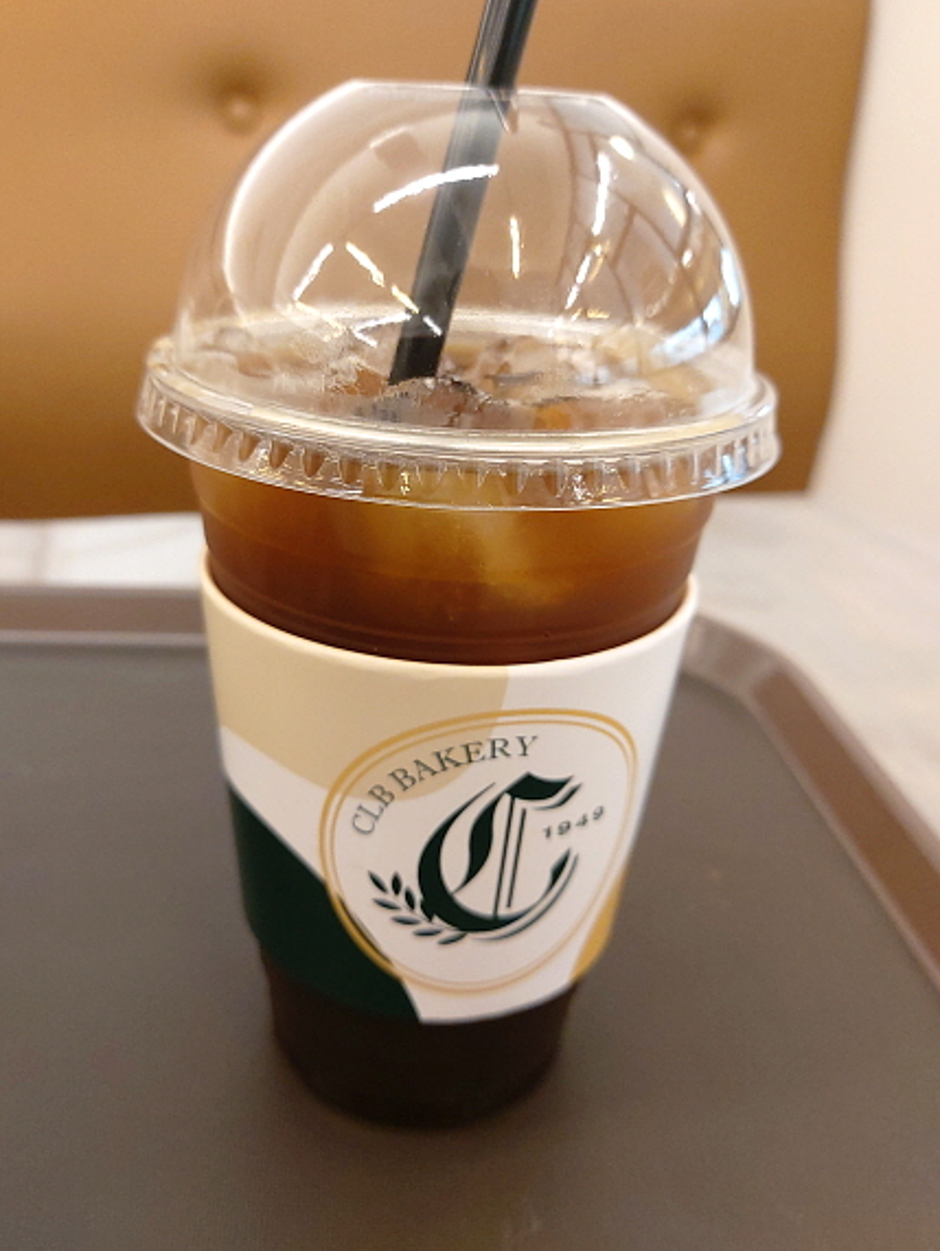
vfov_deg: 63.3
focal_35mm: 28
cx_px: 419
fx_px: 1013
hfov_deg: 49.7
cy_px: 572
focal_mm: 4.58
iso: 160
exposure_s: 1/60
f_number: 2
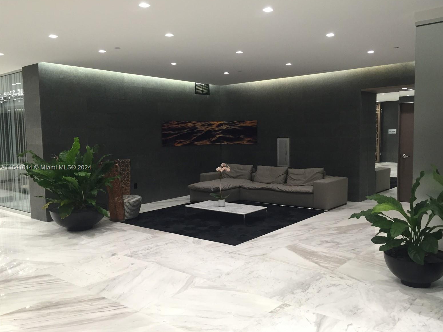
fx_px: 384
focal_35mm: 30
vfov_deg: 46.8
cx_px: 229
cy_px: 168
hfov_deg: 60.0
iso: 125
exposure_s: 1/30
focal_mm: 4.15
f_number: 2.2
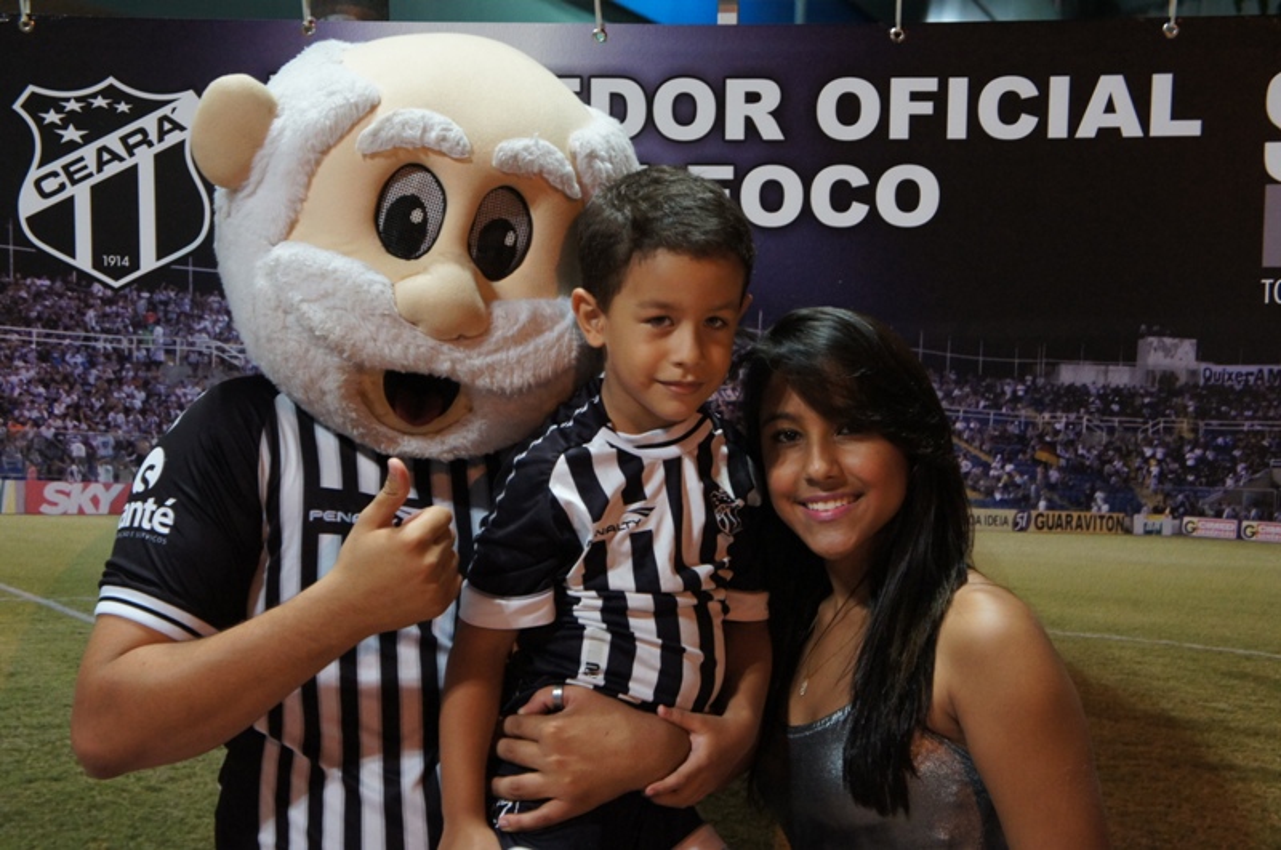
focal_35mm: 63
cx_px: 640
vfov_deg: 21.5
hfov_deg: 31.9
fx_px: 2239
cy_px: 425
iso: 1600
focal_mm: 42
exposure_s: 1/25
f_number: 4.5
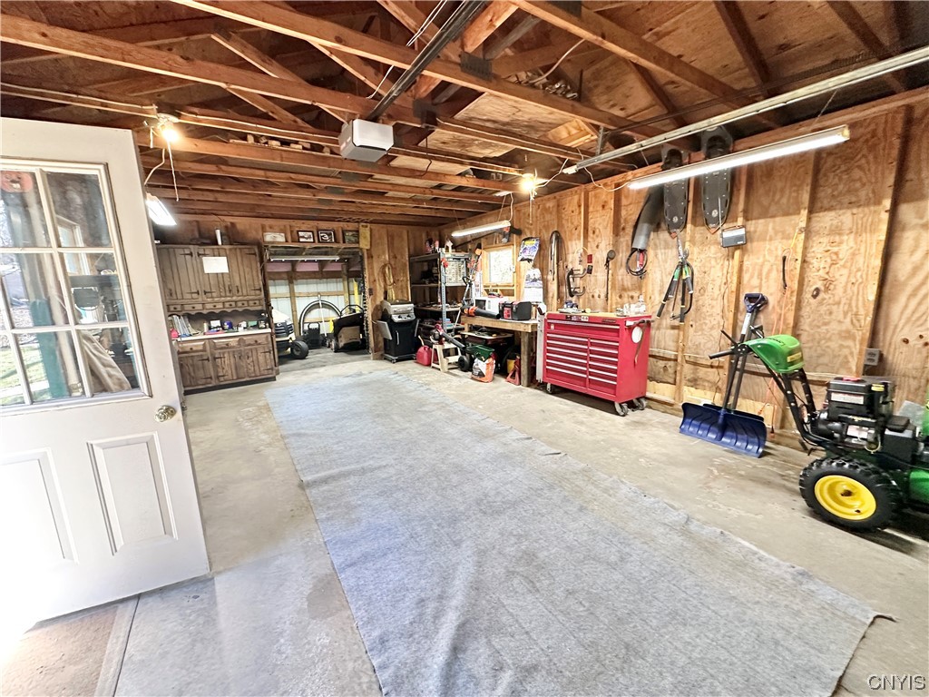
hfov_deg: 102.1
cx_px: 464
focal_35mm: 14
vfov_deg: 85.7
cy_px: 348
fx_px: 376
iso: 400
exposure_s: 1/60
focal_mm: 2.22
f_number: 2.2
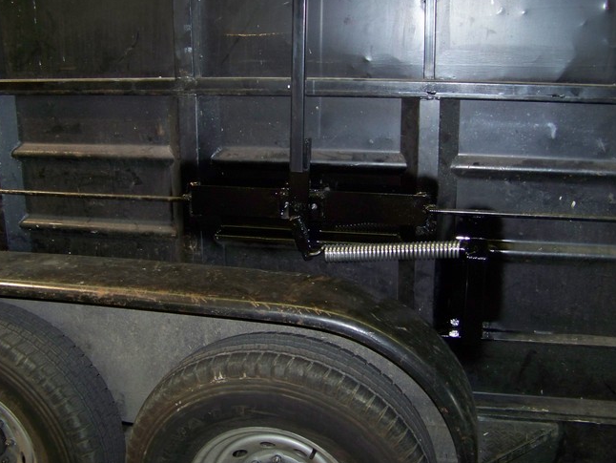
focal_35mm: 39
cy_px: 230
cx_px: 320
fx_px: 694
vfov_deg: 36.8
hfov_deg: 47.8
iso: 200
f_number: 2.8
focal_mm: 5.85
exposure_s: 1/30
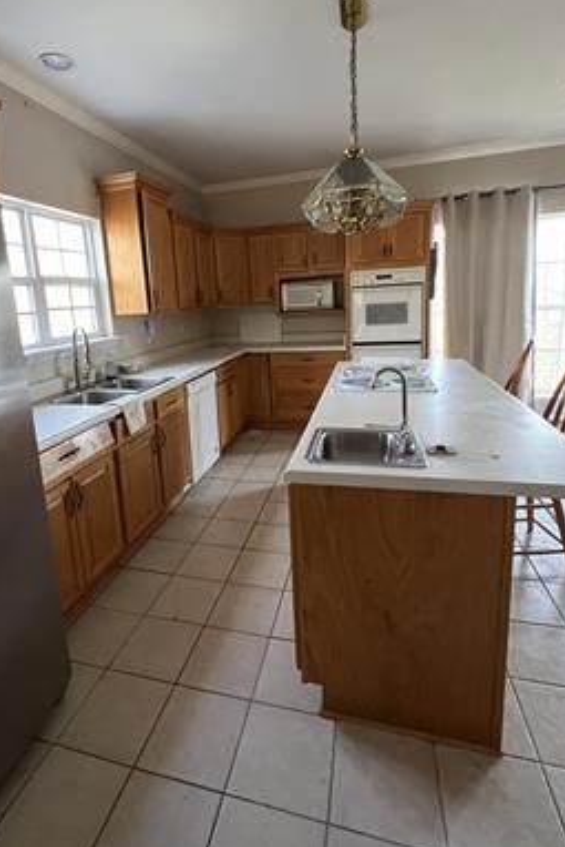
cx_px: 246
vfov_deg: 92.9
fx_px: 400
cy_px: 379
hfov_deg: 70.2
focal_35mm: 17
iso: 500
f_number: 1.8
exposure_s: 1/60
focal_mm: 1.57
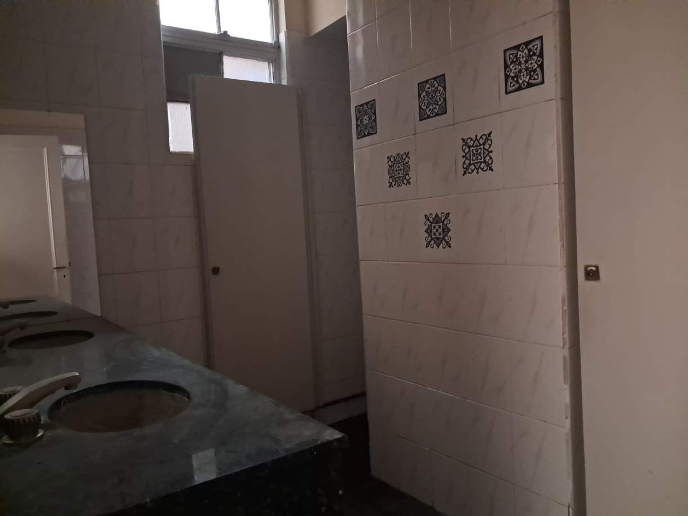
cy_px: 258
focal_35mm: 27
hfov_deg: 65.3
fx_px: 537
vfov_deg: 51.4
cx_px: 344
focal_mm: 4
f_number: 1.8
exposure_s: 1/10
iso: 2500
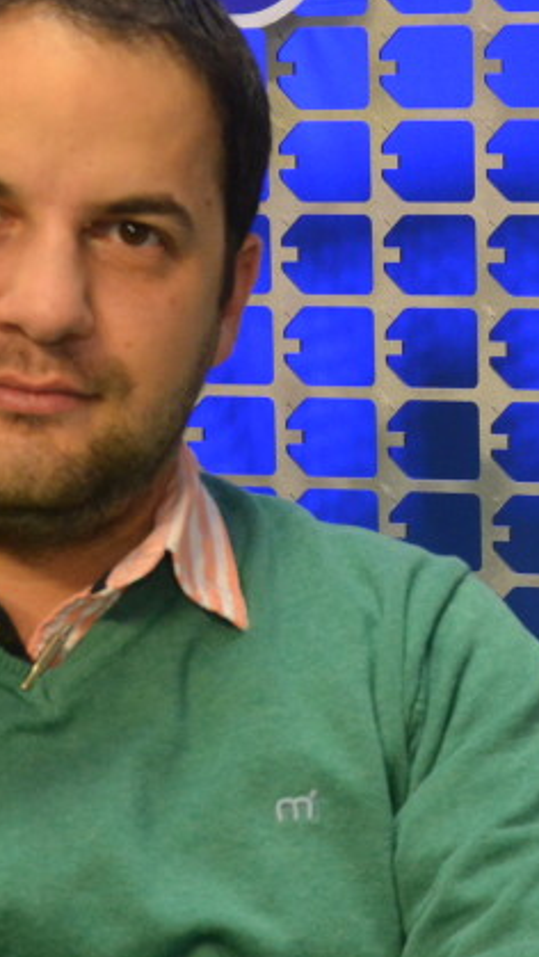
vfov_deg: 14.7
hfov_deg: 8.3
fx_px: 3706
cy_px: 620
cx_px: 420
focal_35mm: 146
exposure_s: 1/60
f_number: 6.3
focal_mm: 38
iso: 1600
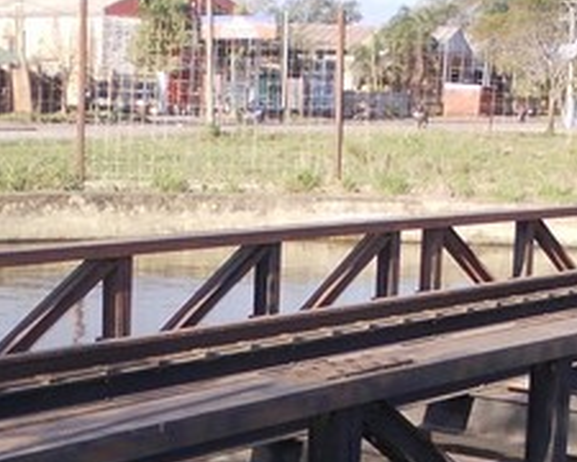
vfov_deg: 16.2
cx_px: 259
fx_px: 1588
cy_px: 480
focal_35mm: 93
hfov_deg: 20.6
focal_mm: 4
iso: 80
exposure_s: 1/500
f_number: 2.7
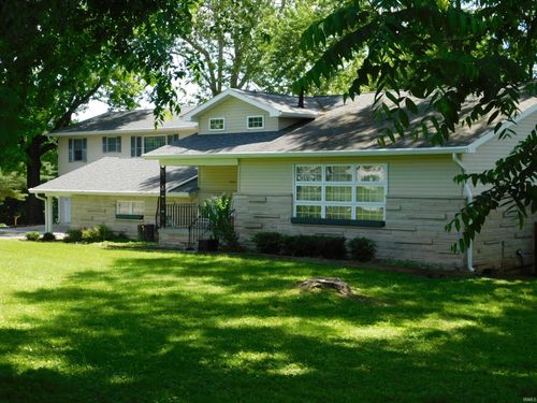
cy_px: 202
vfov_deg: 24.8
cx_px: 268
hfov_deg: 32.7
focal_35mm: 59
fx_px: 915
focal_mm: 10.4
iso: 125
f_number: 4
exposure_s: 1/250
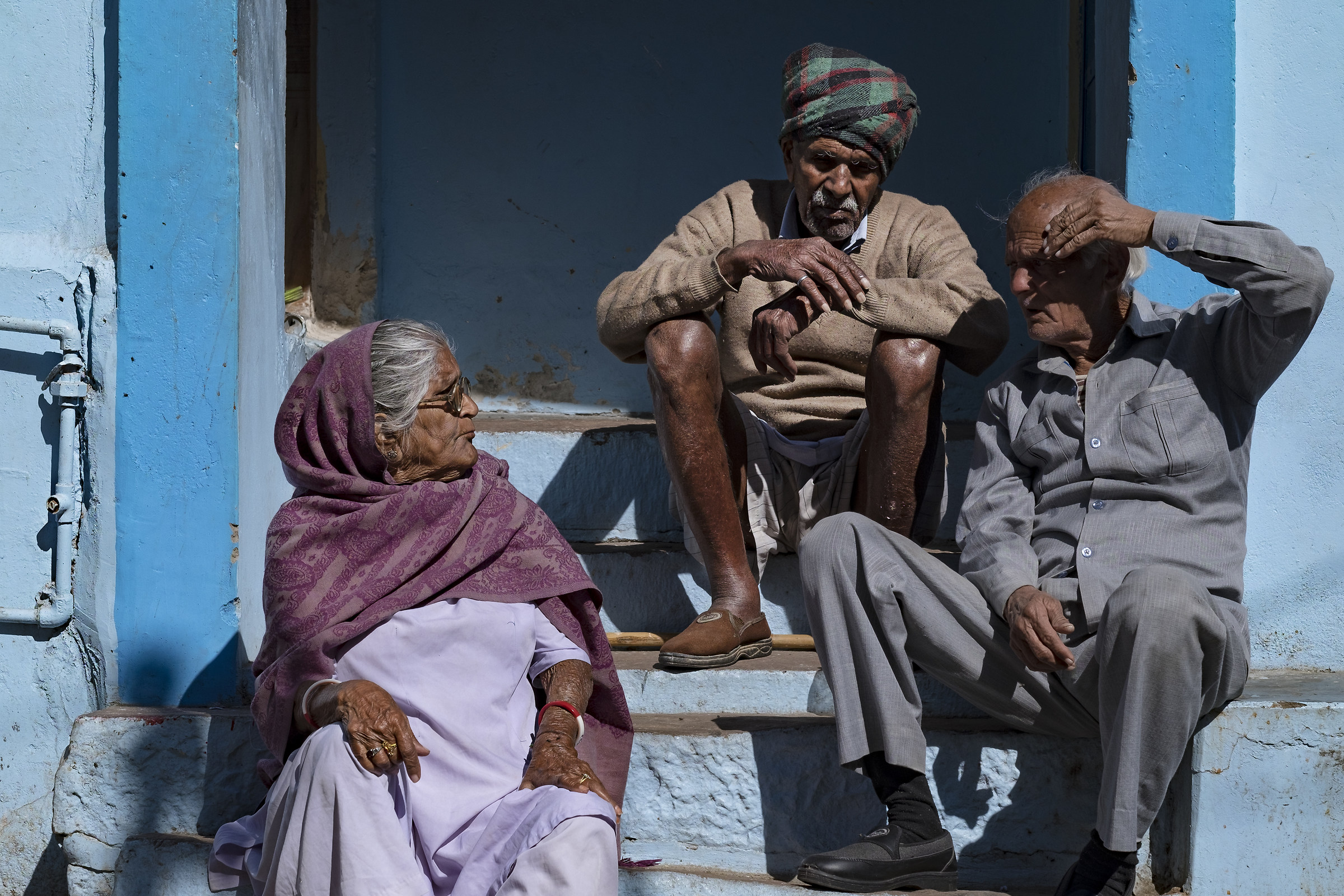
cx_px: 672
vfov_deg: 16.3
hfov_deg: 24.2
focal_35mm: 84
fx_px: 3136
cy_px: 448
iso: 200
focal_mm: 56
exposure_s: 1/1250
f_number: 7.1
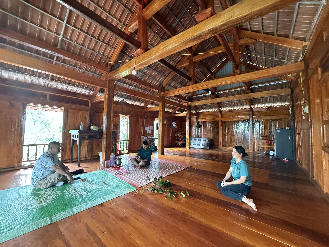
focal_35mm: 14
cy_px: 124
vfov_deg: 85.7
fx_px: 133
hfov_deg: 102.1
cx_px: 164
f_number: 2.2
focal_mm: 2.22
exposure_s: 1/60
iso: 800
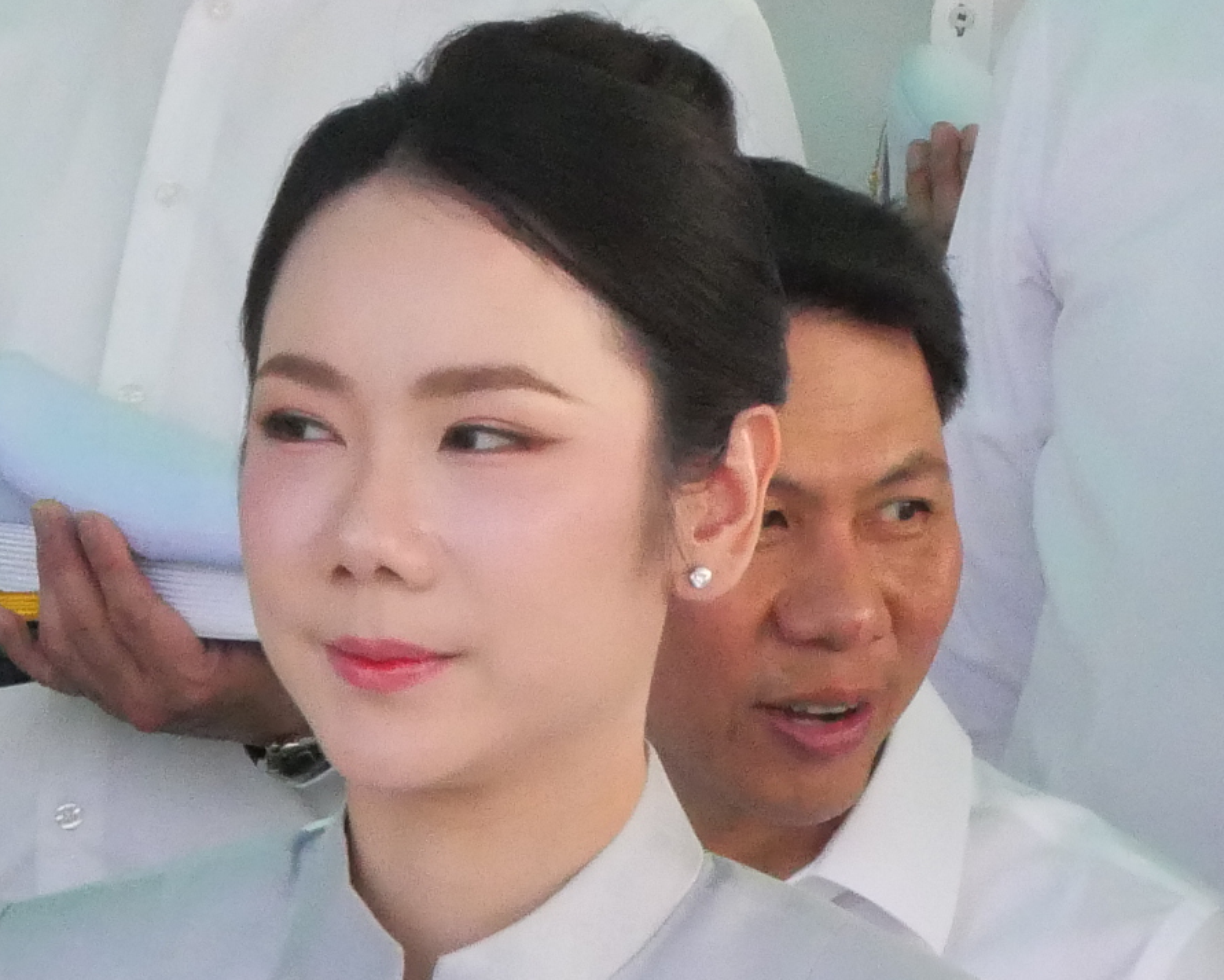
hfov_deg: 4.3
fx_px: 16158
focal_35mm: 446
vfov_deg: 3.5
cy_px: -269
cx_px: -784
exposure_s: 1/250
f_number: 16
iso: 4000
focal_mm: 55
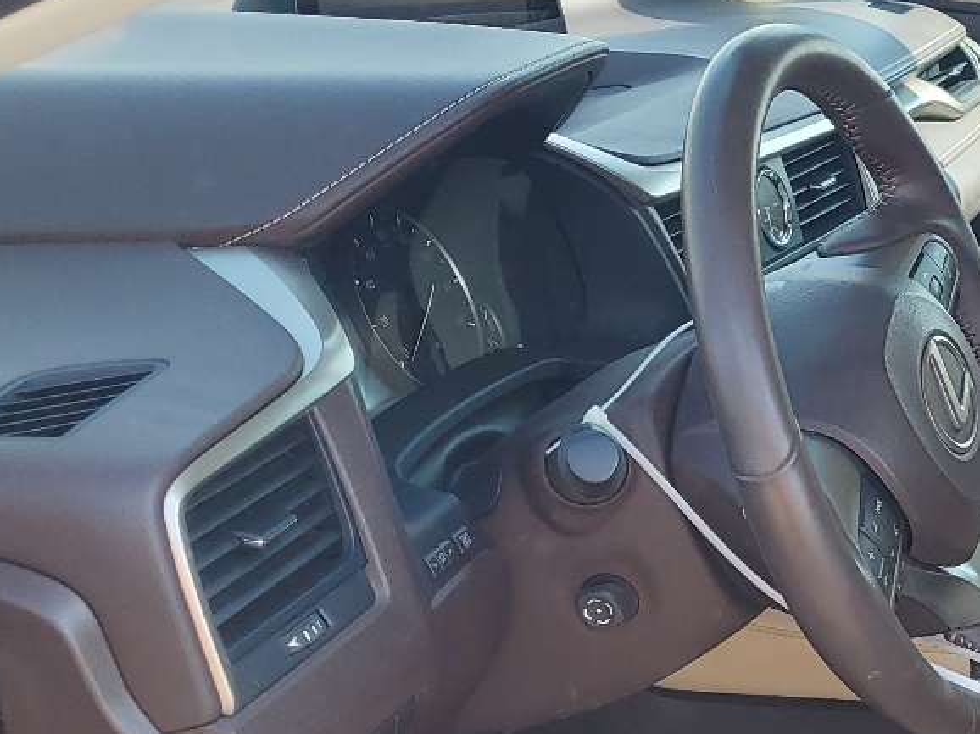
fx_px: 2038
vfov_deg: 20.0
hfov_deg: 24.8
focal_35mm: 72
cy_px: 681
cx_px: 1126
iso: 50
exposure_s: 1/455
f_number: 1.5
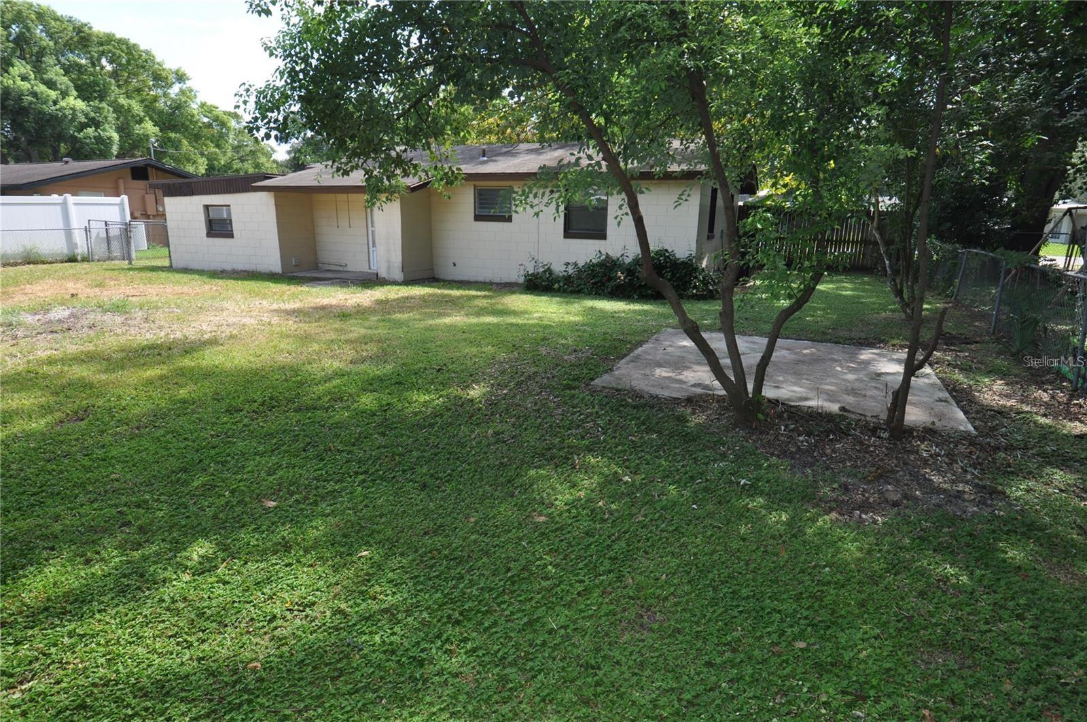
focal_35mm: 20
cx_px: 544
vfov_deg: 63.1
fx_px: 588
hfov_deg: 85.5
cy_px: 361
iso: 200
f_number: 6.3
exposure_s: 1/160
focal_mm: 13
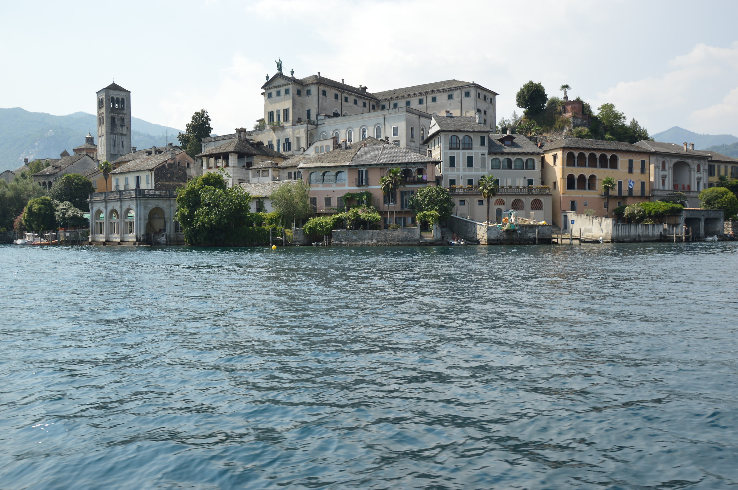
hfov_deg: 67.4
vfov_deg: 47.8
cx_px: 369
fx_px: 553
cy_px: 245
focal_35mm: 27
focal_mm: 18
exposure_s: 1/125
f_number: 7.1
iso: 100
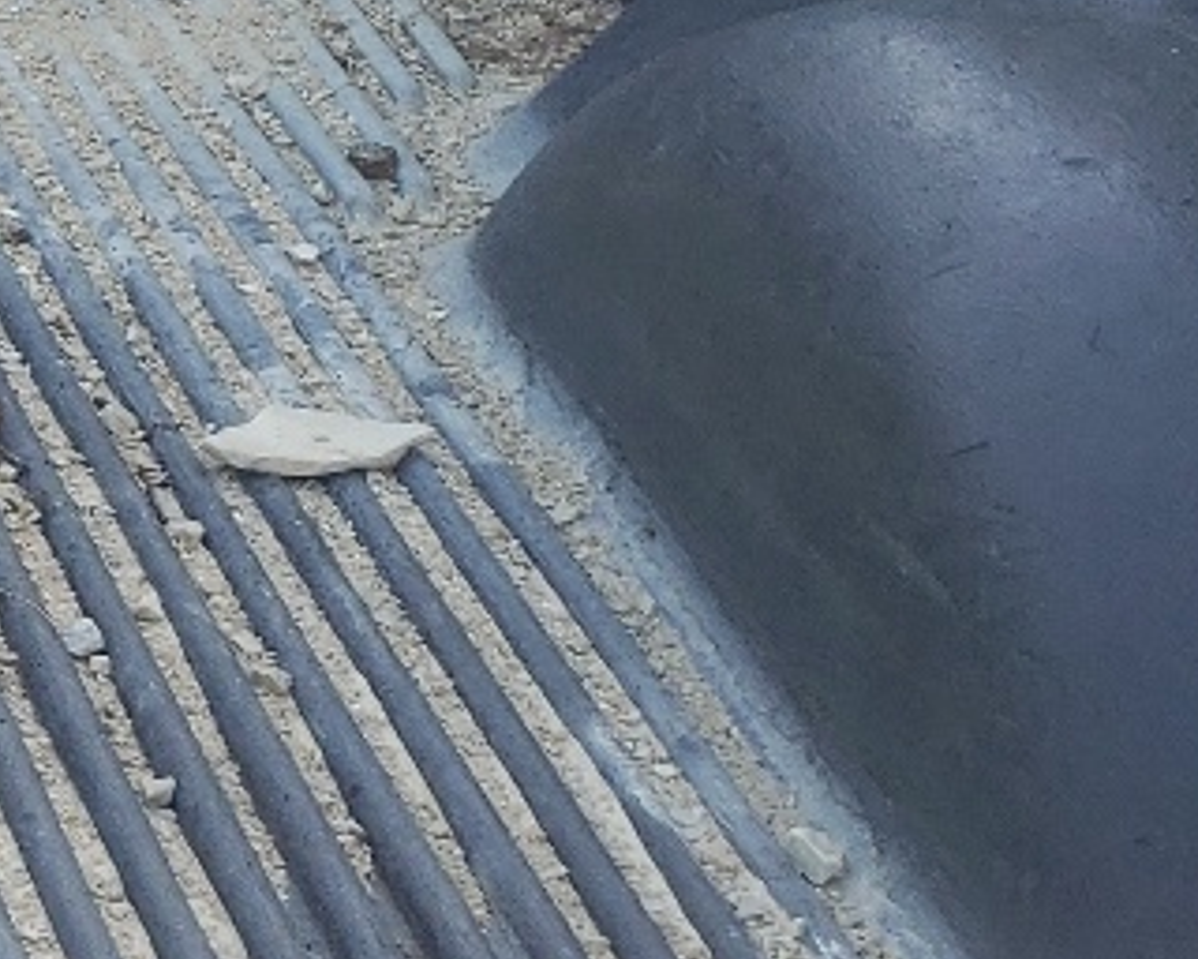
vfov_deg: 12.1
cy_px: 416
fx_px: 4503
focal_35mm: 127
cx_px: -1022
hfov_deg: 13.5
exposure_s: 1/500
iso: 50
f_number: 1.5
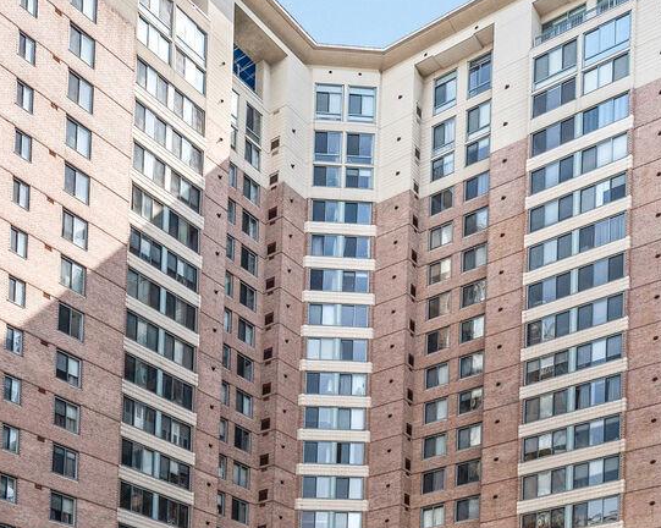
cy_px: 246
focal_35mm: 42
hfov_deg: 43.5
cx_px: 244
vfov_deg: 35.6
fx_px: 821
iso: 400
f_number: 8
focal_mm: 14
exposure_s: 1/500
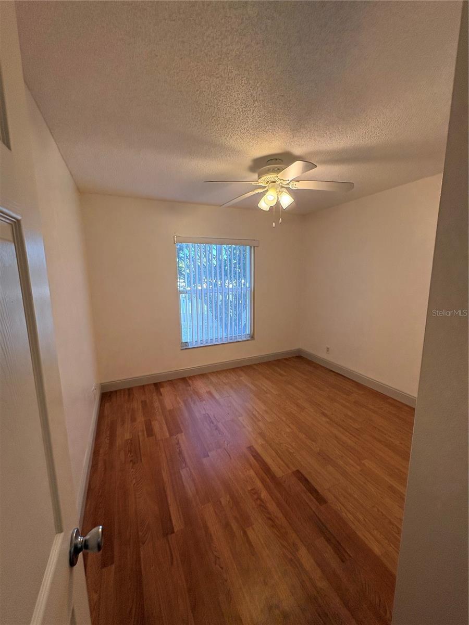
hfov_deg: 85.7
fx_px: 253
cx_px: 234
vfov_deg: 102.1
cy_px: 312
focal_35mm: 14
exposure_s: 1/120
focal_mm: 2.22
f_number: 2.2
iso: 100
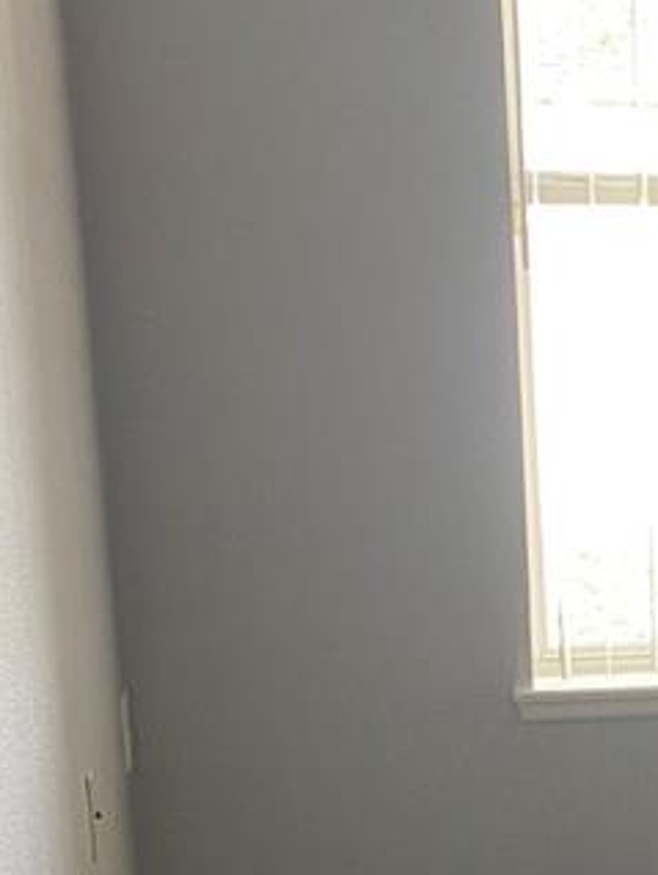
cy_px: 790
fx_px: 2480
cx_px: 1228
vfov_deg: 19.6
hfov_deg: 13.4
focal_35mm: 98
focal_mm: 4.25
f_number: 1.8
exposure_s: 1/60
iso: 250
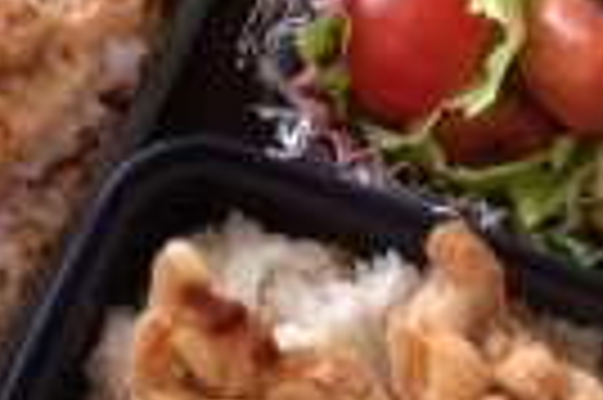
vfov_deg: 9.9
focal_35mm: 136
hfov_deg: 15.1
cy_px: -74
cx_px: 324
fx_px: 2275
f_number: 2.4
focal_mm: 4.28
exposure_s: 1/20
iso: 64
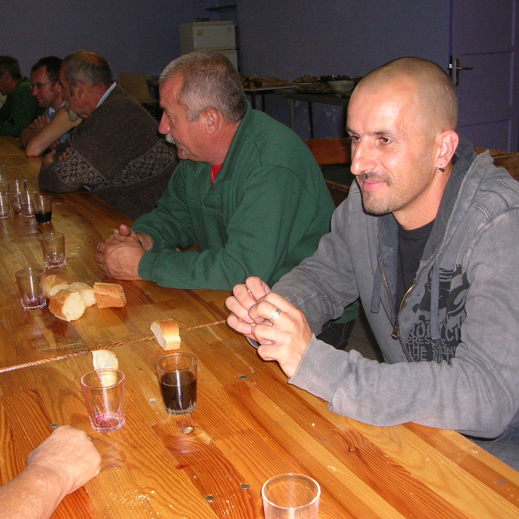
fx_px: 712
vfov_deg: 40.0
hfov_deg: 40.0
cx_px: 259
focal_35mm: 42
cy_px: 258
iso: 93
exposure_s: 1/60.1
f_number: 2.8
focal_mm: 5.8
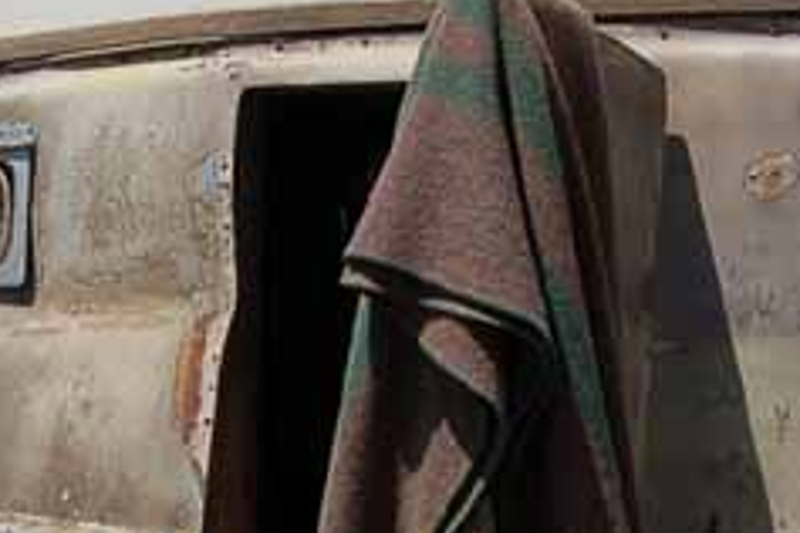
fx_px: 2378
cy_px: 292
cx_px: 420
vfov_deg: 12.8
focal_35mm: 107
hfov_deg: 19.1
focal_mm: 24
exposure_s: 1/500
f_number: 11
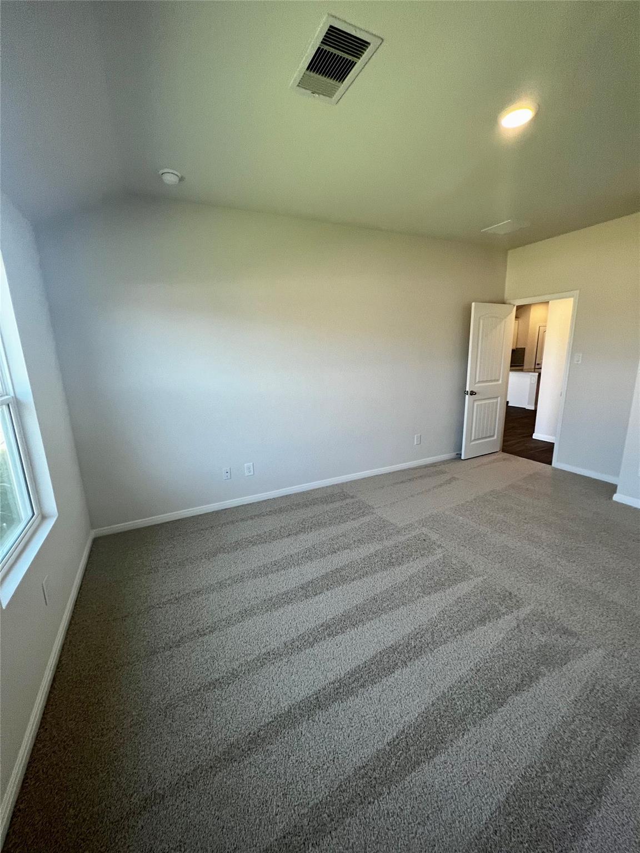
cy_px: 426
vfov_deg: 106.2
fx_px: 320
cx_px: 320
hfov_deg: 89.9
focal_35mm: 13
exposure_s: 1/120
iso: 125
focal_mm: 1.57
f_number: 1.8
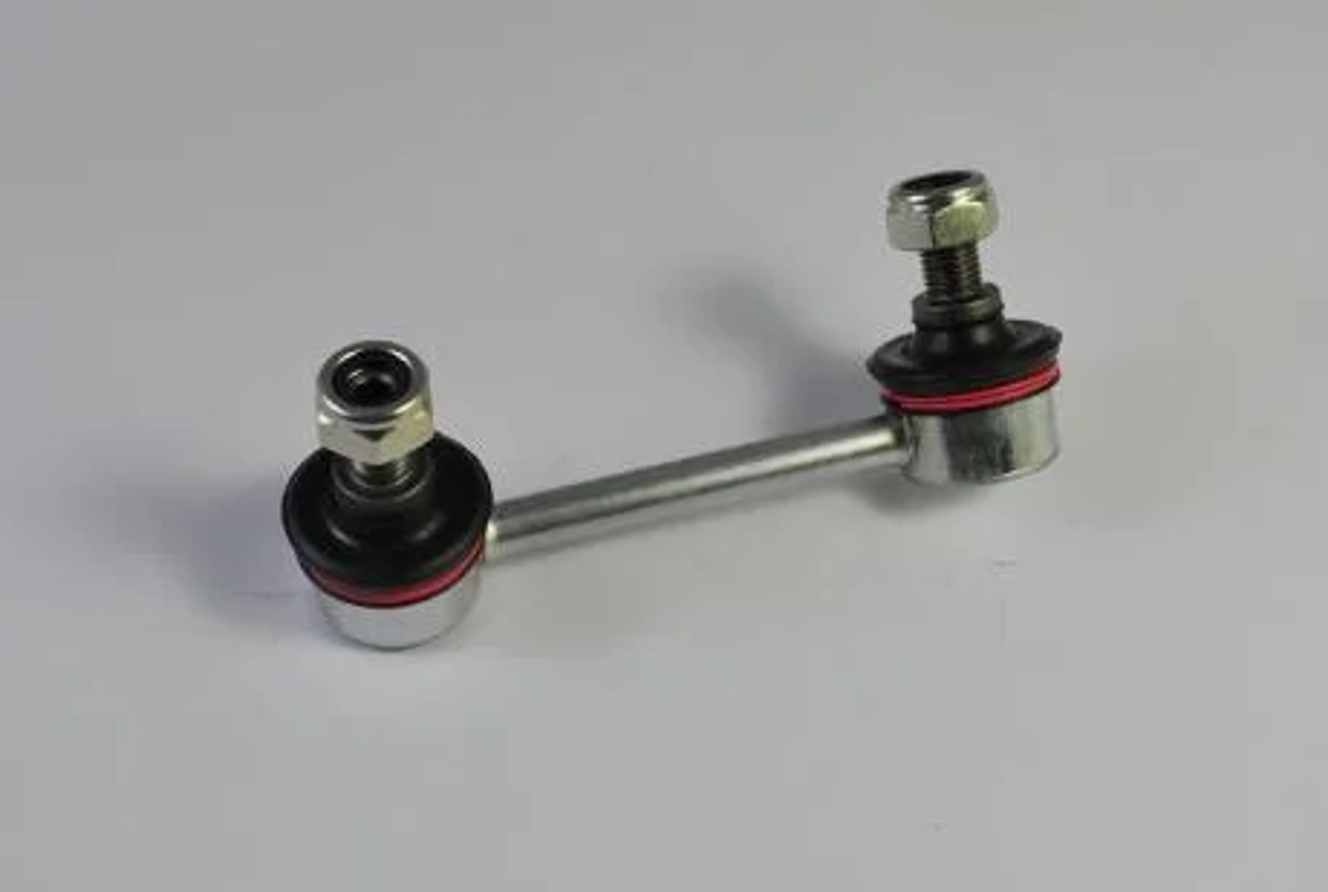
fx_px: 1997
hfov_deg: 36.8
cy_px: 446
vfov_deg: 25.2
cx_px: 664
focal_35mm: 54
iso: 110
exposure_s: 1/30
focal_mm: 36
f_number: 9
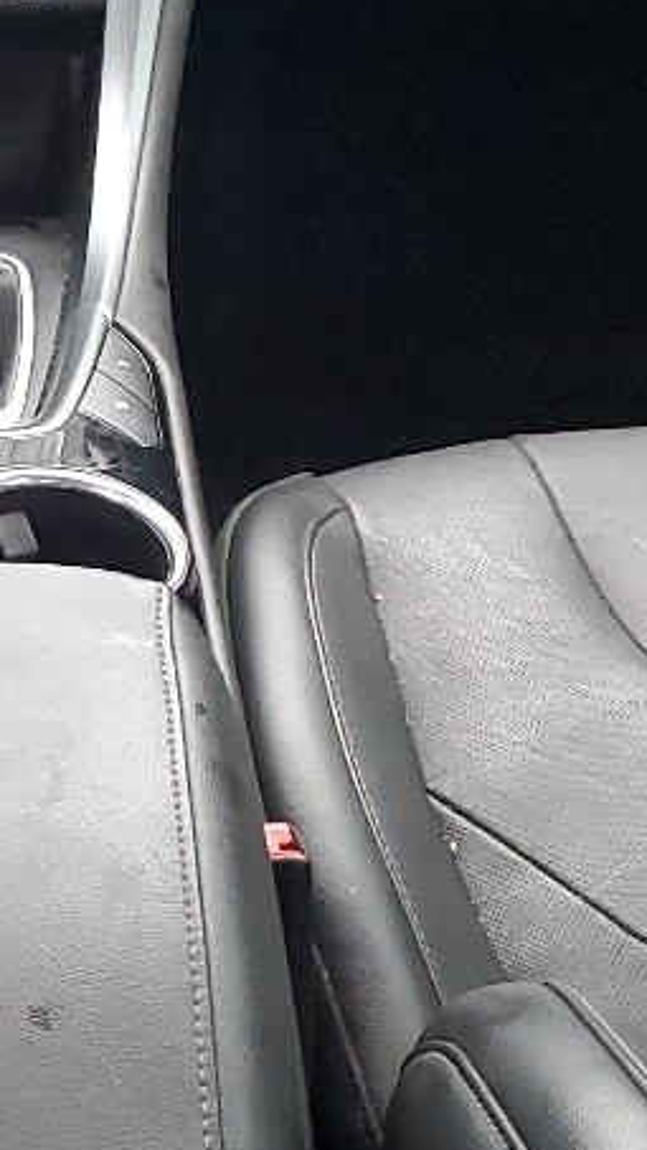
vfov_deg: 21.3
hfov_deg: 11.9
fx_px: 3048
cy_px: 660
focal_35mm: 100
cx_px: -122
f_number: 1.5
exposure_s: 1/60.2
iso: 323
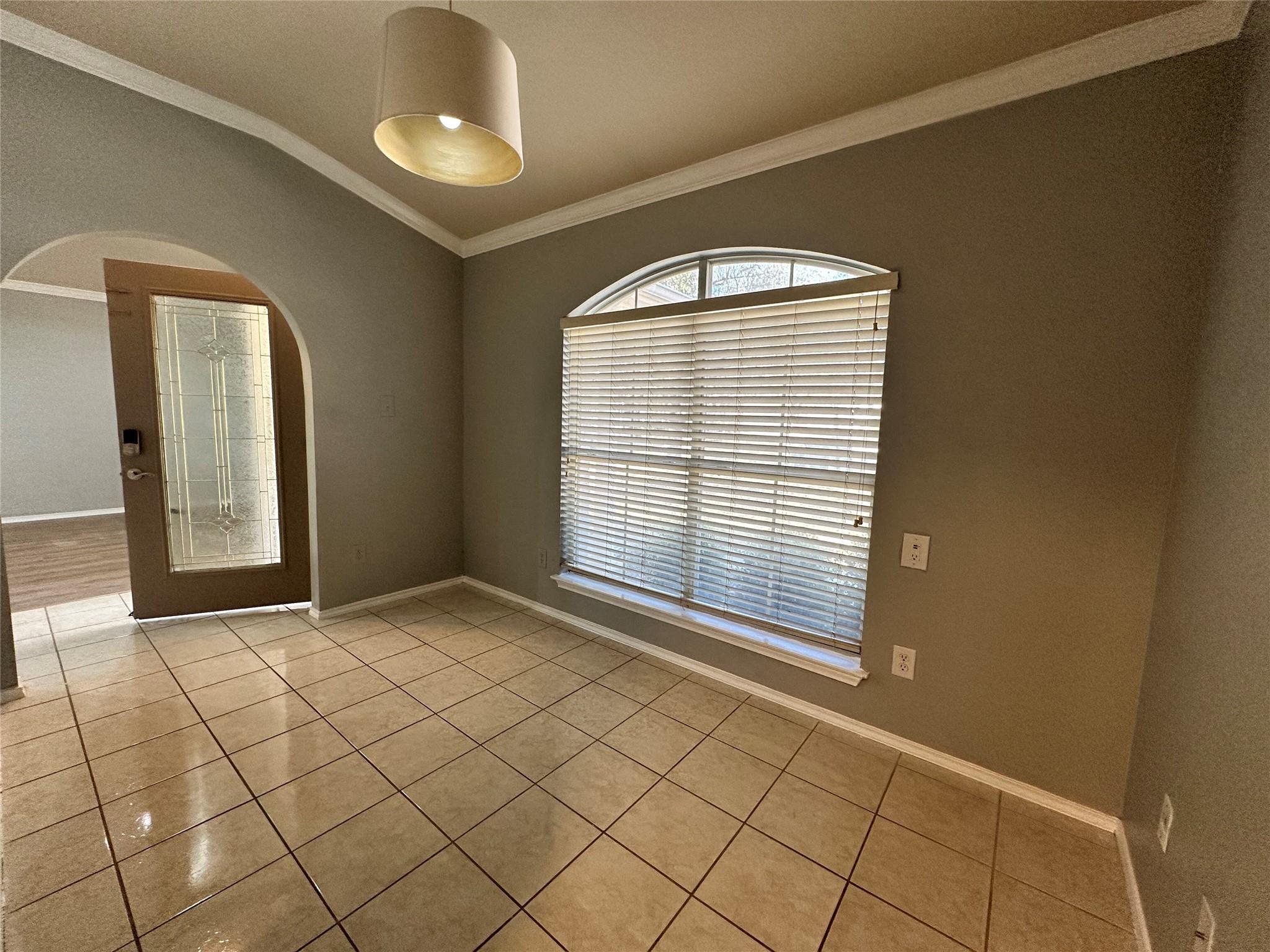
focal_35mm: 14
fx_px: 514
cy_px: 476
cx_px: 635
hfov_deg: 102.1
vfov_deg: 85.7
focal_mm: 2.22
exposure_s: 1/120
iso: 200
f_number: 2.2
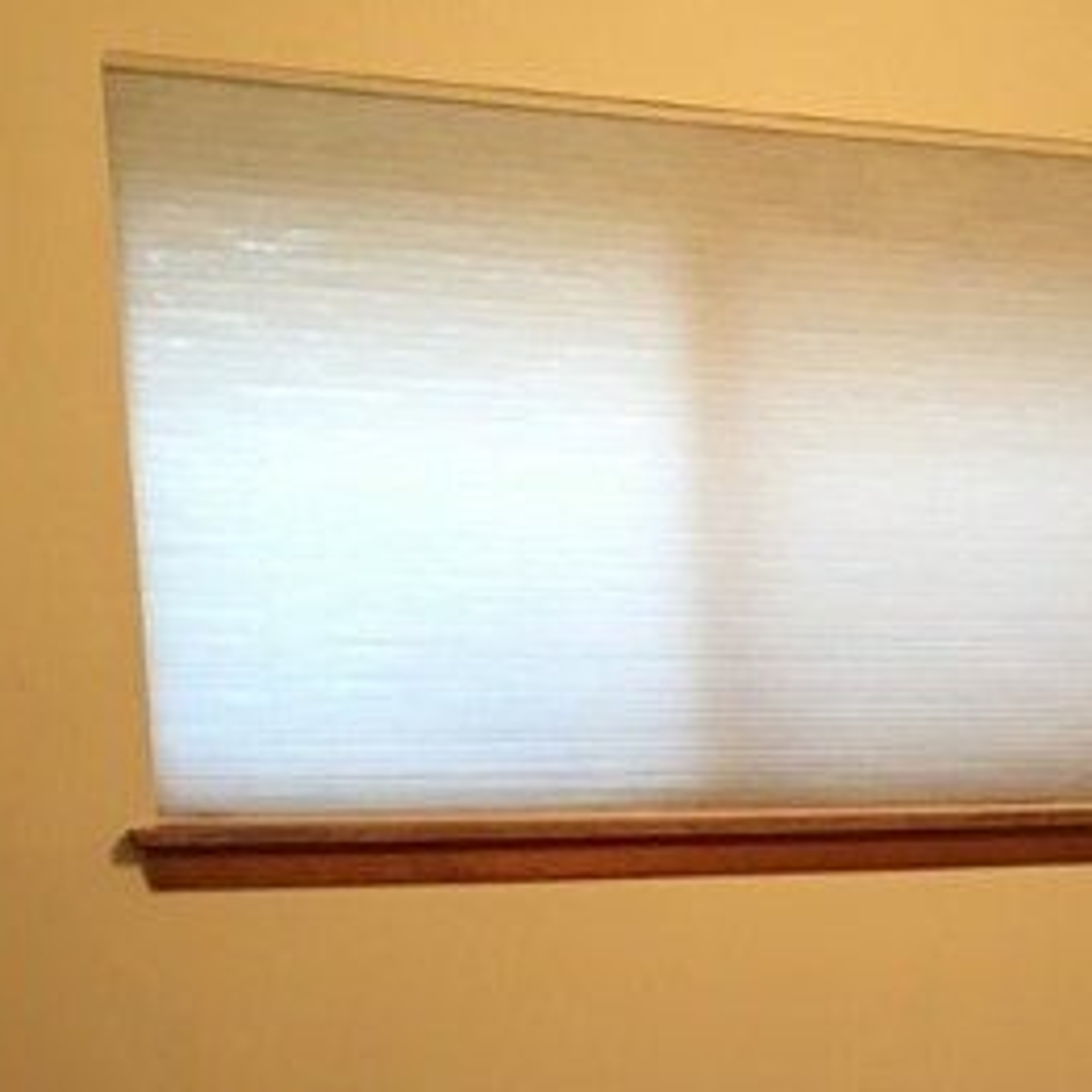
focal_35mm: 75
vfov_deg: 21.5
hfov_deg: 22.6
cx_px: 959
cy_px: 1292
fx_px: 2677
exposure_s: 1/15
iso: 80
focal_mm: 4.15
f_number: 2.2
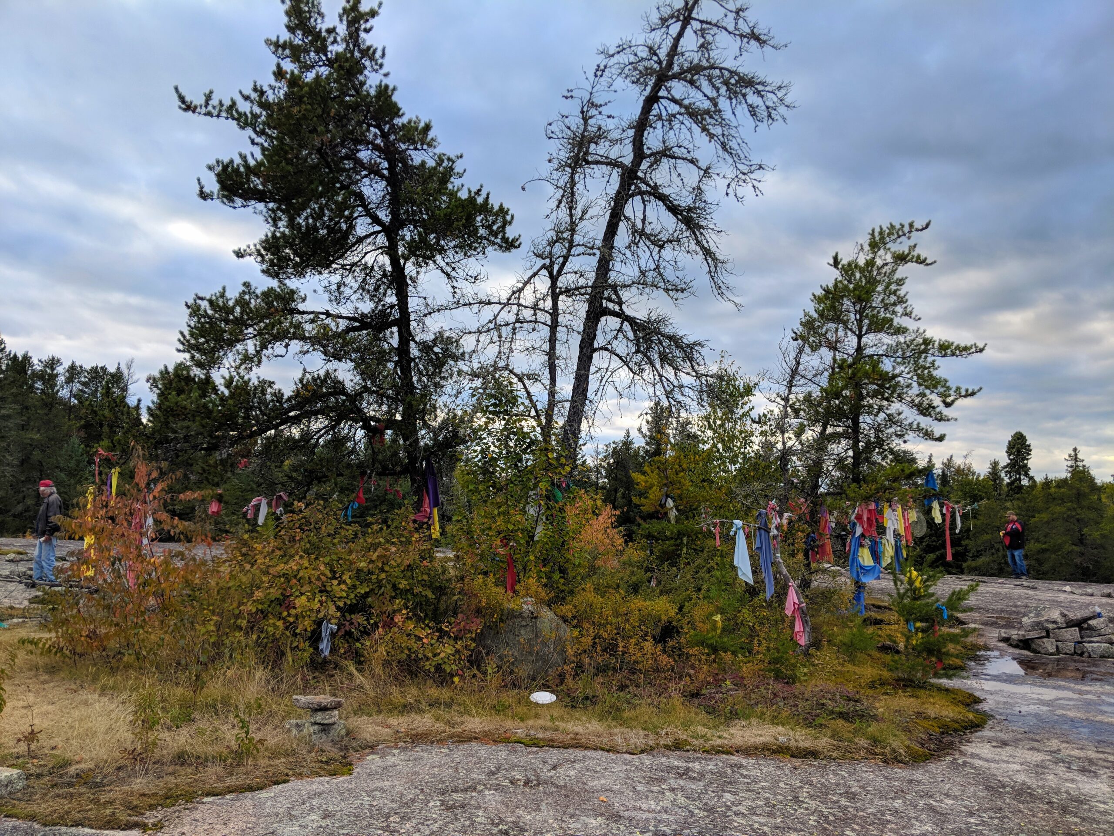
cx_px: 557
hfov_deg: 65.3
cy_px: 418
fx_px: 869
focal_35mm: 27
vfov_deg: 51.4
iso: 61
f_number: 1.8
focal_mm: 4.44
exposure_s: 1/616
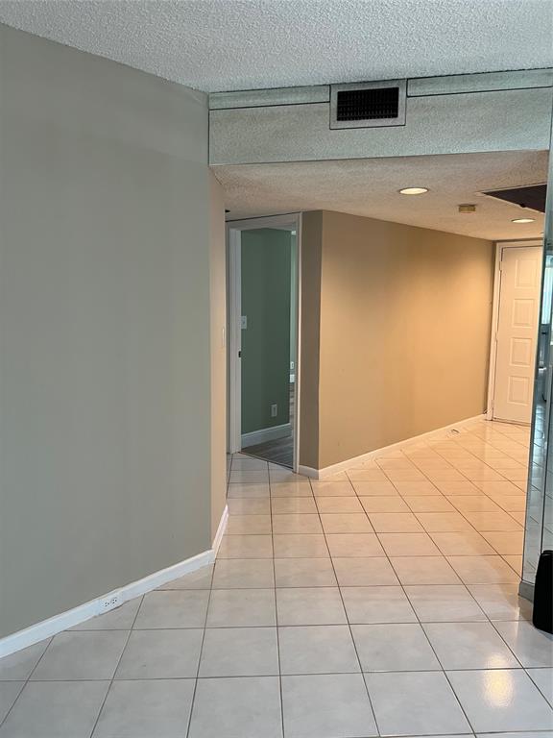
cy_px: 369
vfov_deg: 67.3
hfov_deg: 53.1
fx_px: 554
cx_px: 276
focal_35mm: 26
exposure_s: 1/60
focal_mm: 5.7
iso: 125
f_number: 1.5
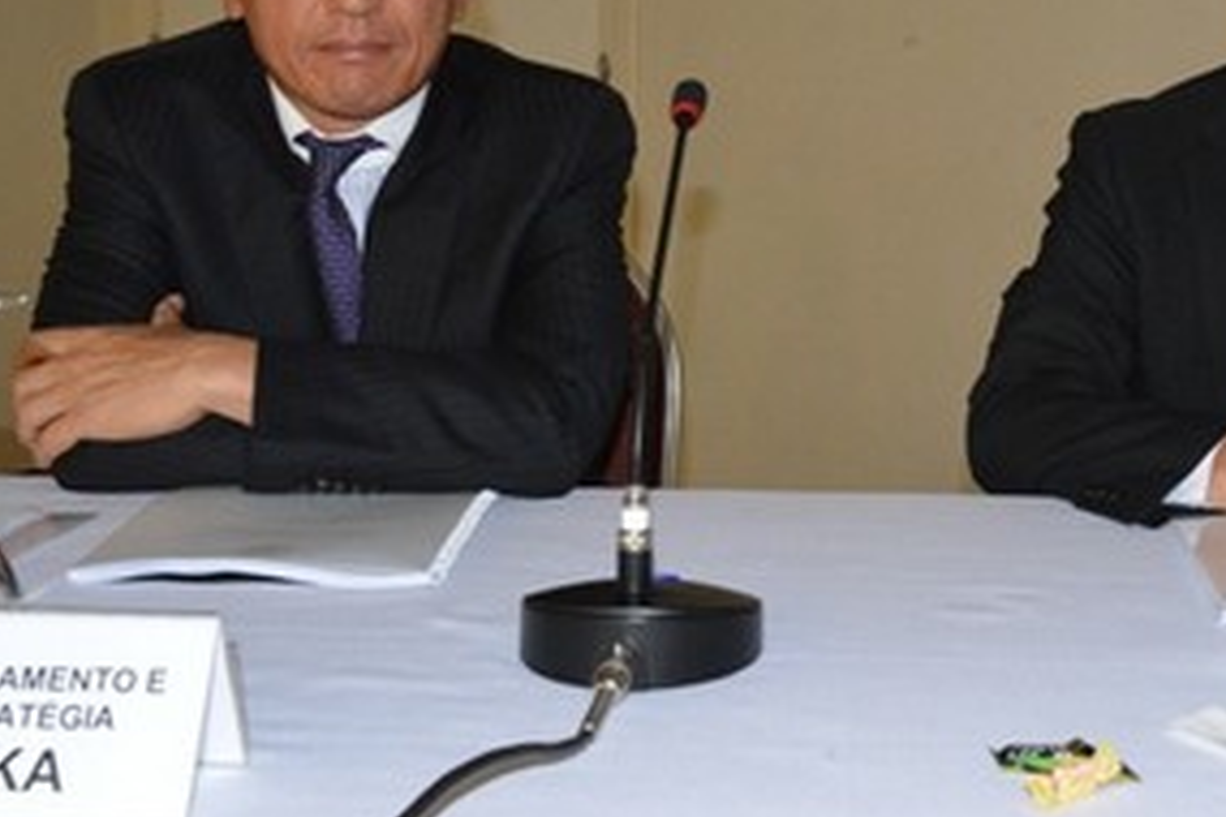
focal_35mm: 64
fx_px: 2179
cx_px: 869
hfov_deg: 31.0
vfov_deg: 21.0
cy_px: 181
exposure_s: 1/60
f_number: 11
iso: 6400
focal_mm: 38
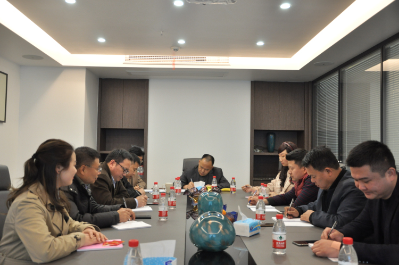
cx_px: 200
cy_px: 132
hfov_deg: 51.3
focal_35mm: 38
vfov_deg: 35.4
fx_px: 415
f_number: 4.5
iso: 800
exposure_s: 1/30
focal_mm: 25
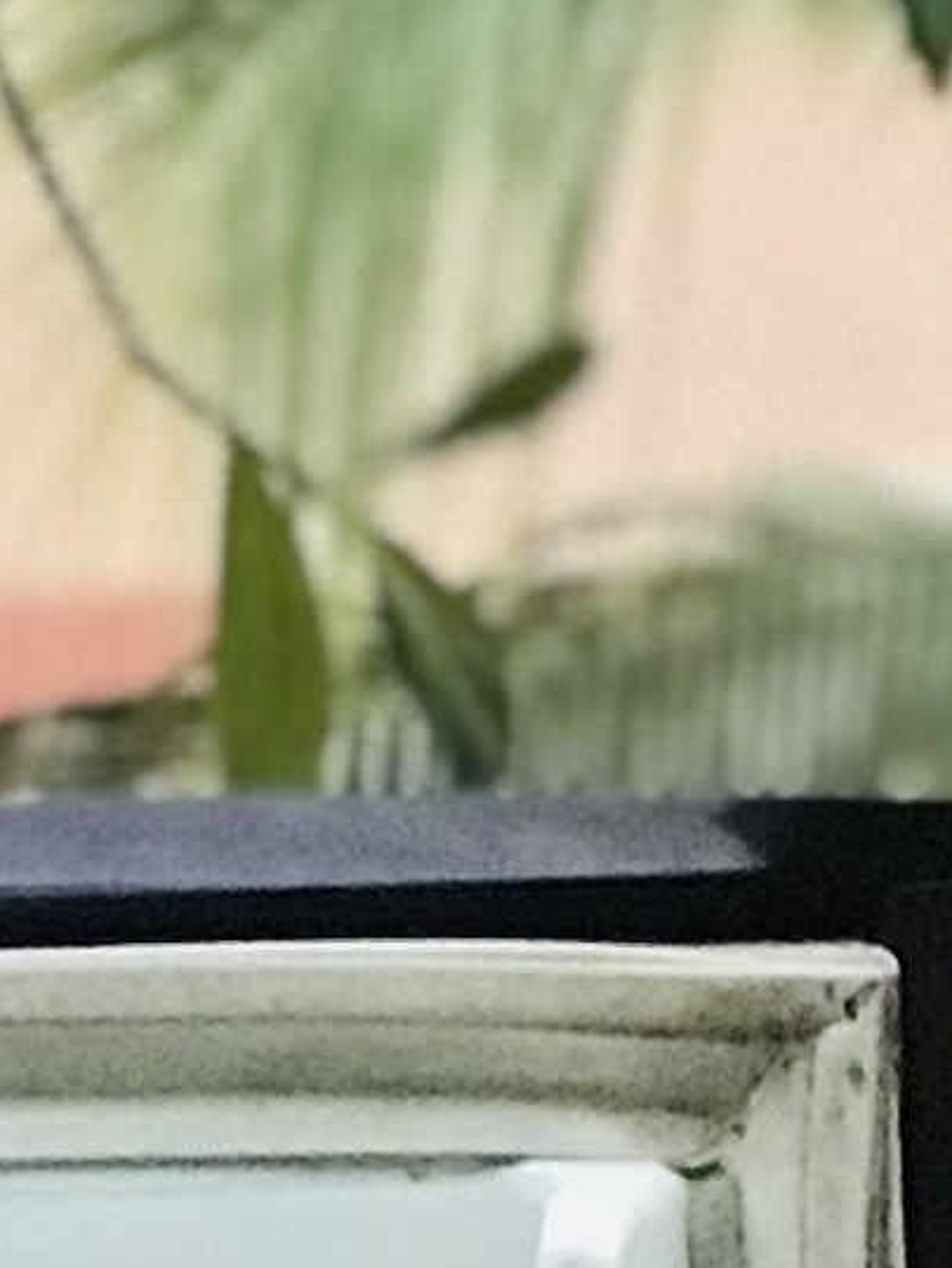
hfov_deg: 3.4
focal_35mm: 427
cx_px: -1949
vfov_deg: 4.5
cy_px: 3613
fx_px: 15645
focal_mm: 6.6
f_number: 2.8
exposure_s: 1/50
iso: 200
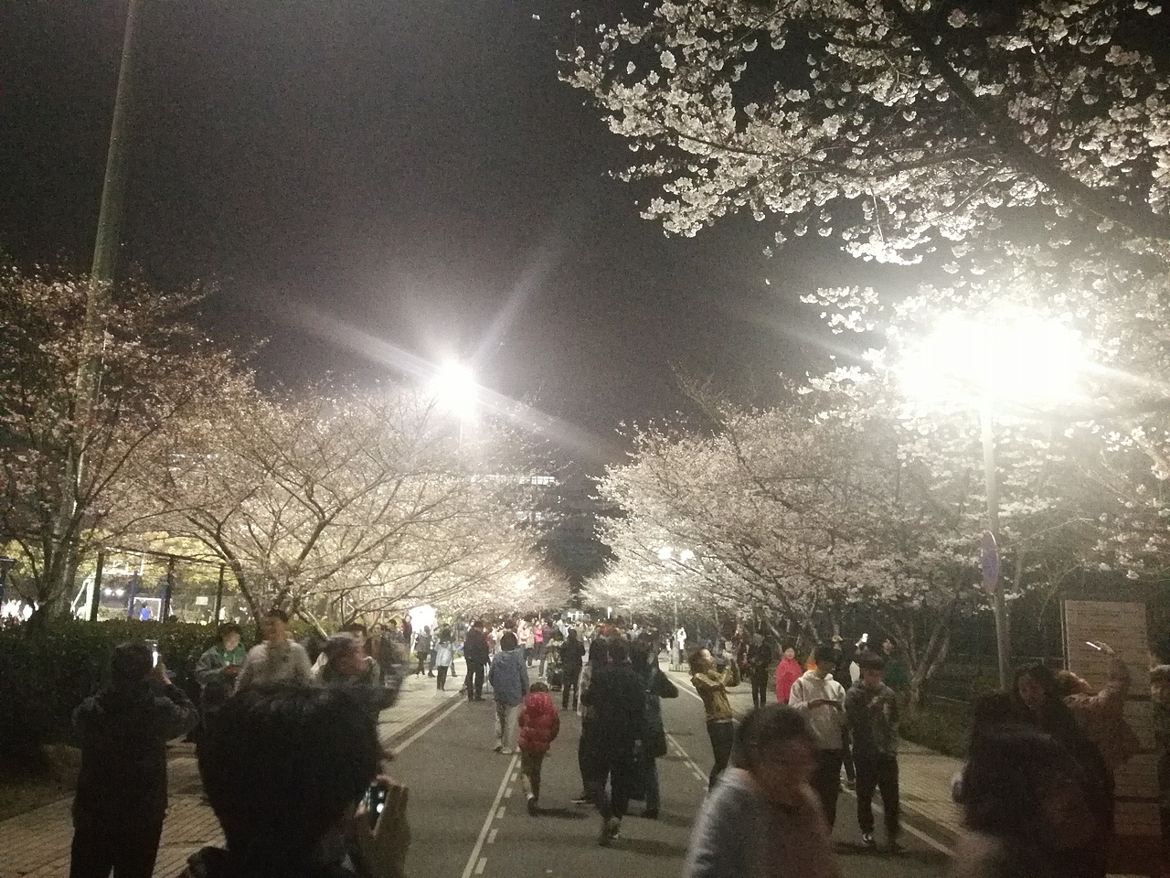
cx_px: 585
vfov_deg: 51.4
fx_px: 913
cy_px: 439
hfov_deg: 65.3
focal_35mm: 27
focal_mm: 3.95
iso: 1000
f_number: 2.2
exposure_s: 1/4
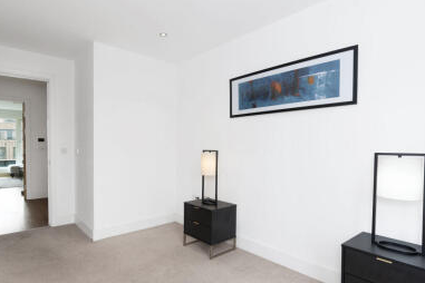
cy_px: 157
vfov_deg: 61.8
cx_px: 181
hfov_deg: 83.4
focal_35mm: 20
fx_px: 236
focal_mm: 16
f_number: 5
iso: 200
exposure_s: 1/30
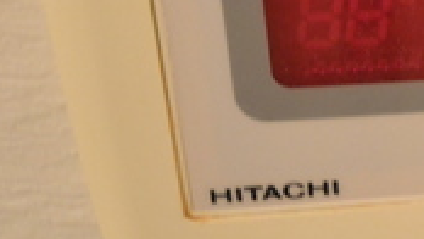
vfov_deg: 13.1
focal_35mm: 87
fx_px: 978
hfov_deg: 20.1
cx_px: 685
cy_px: -133
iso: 1600
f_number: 5.3
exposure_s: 1/10
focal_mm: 15
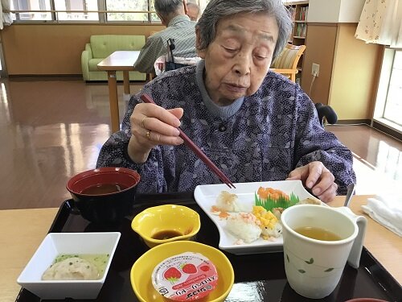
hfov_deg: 58.4
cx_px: 201
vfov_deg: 45.4
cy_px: 151
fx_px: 360
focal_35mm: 31
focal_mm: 3.3
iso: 32
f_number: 2.4
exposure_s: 1/40
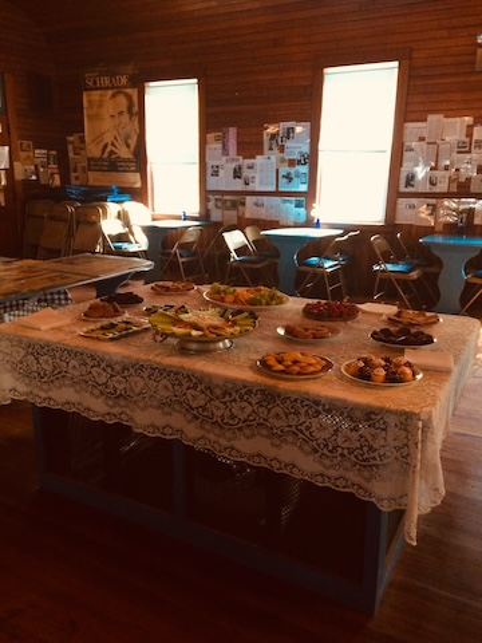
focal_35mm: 29
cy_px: 322
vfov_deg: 61.7
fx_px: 538
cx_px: 241
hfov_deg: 48.2
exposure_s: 1/24
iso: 250
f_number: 2.2
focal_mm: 4.15
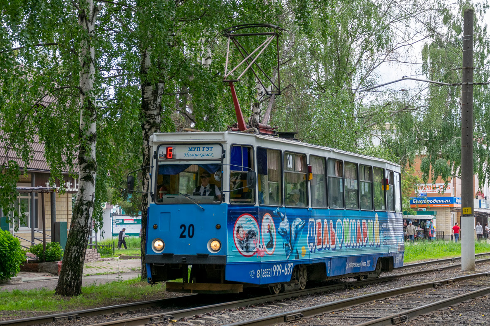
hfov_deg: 23.1
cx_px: 271
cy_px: 165
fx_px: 1198
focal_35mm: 88
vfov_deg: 15.5
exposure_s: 1/500
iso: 200
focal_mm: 48
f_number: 4.8
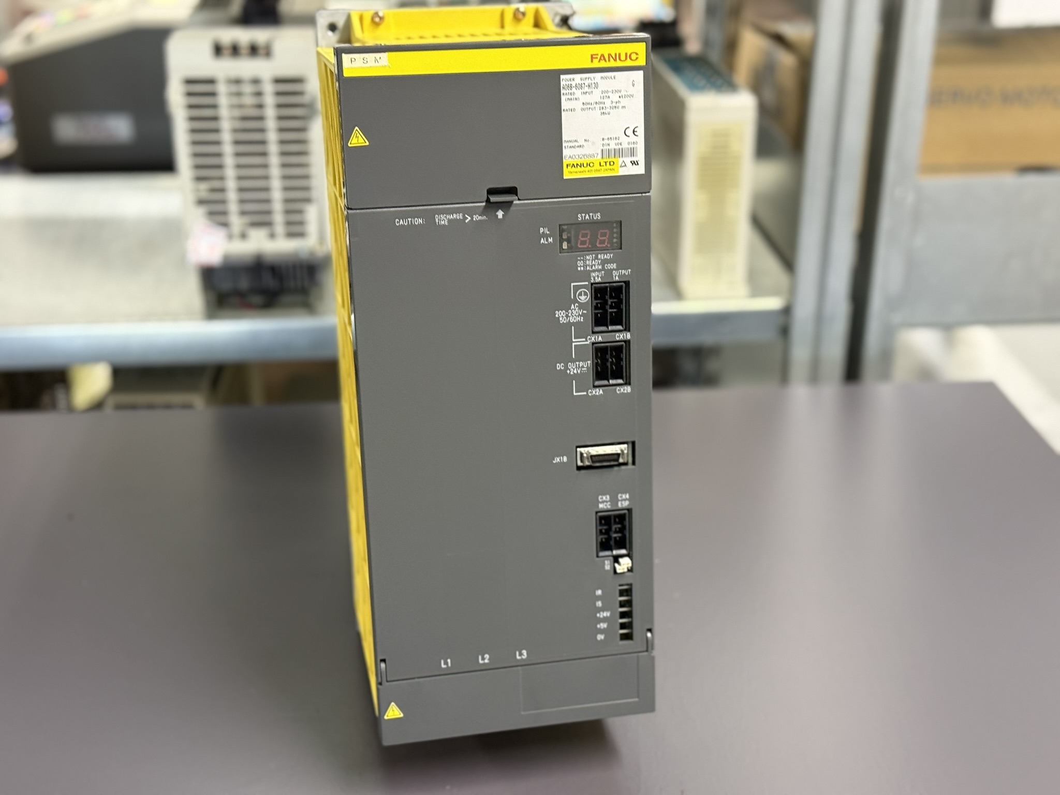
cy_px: 398
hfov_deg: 39.7
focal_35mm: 48
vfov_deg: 30.3
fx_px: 1470
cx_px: 530
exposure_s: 1/33
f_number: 1.78
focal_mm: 6.76
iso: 200
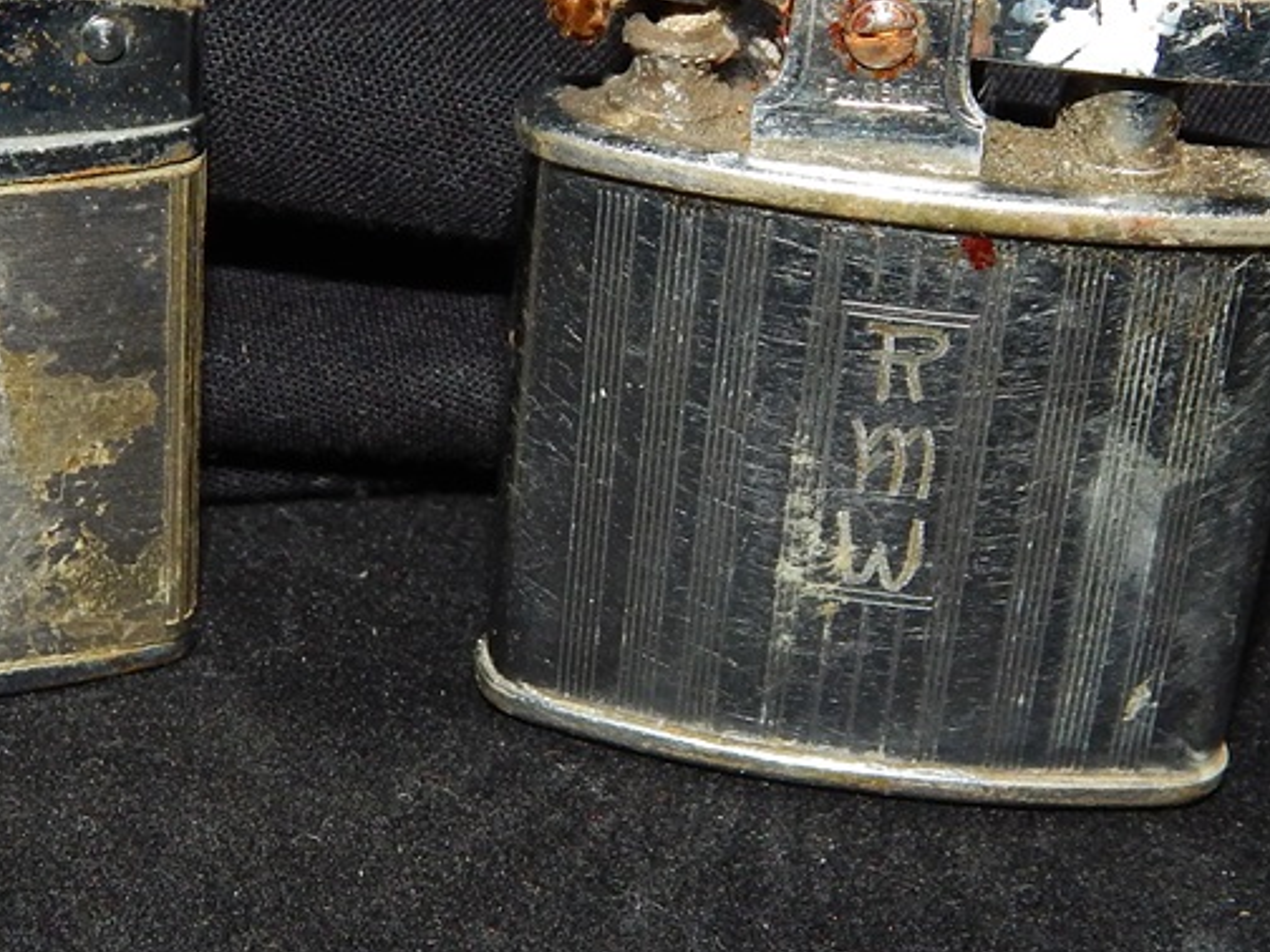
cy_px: 531
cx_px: 359
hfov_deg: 23.7
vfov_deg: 18.0
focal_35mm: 82
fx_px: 3008
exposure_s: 1/30
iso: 200
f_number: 6.5
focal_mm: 5.6
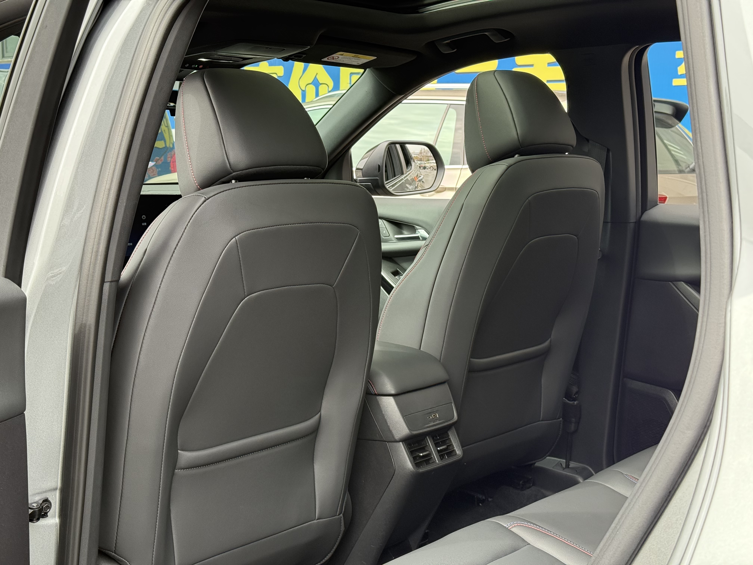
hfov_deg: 39.7
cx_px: 376
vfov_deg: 30.3
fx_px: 1044
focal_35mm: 48
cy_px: 282
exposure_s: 1/343
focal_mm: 6.76
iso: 100
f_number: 1.78
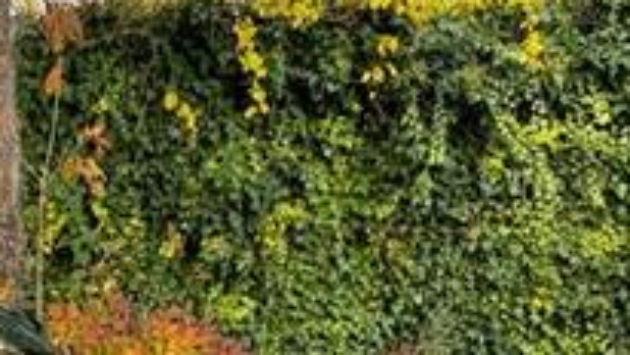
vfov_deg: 16.9
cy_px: 545
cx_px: -135
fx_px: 1069
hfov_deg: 28.4
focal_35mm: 64
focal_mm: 6.76
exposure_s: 1/121
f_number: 1.78
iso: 80
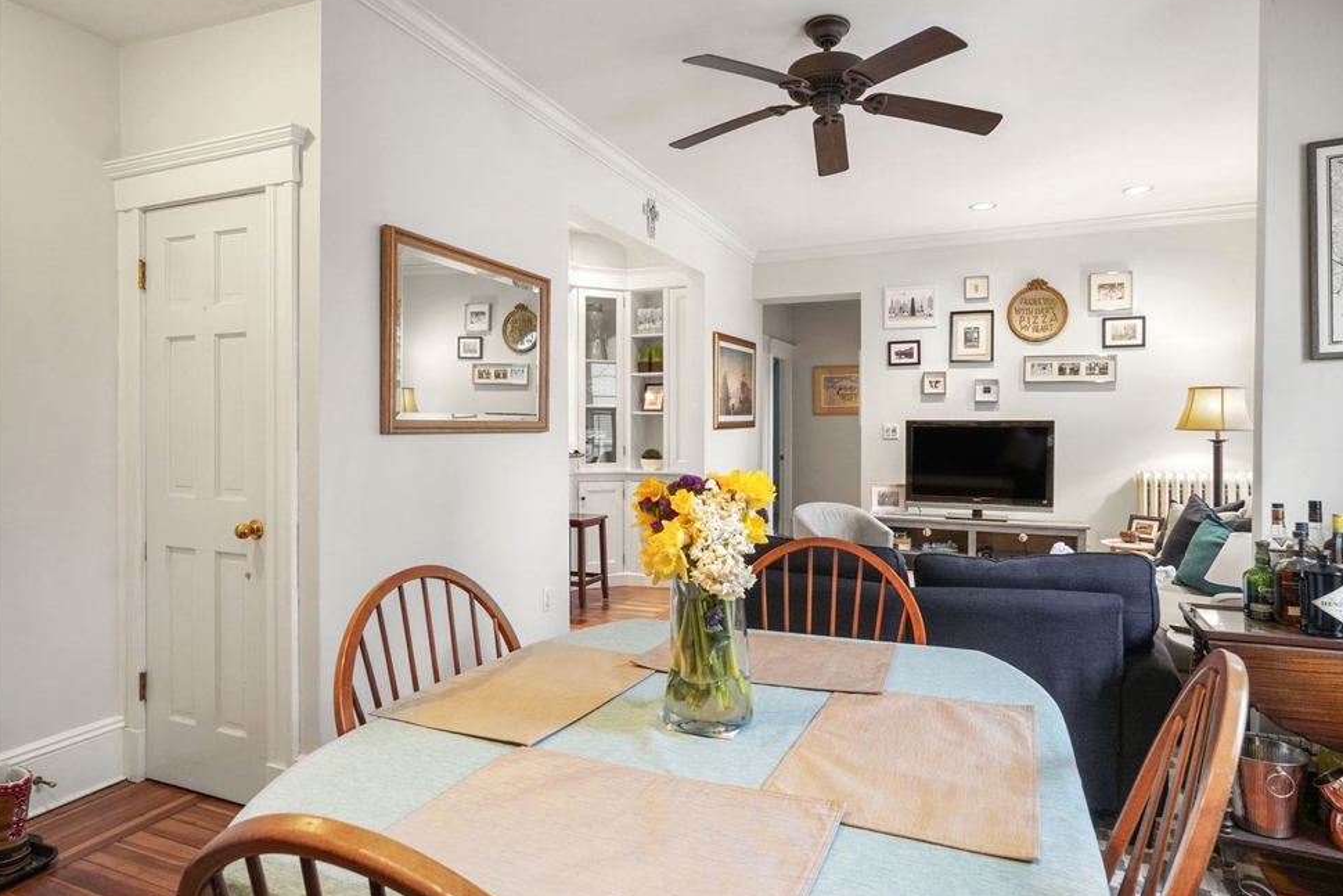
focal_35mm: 19
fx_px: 709
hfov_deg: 86.8
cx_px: 701
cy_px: 430
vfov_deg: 64.5
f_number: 9
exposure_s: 1/1.25
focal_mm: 12
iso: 320
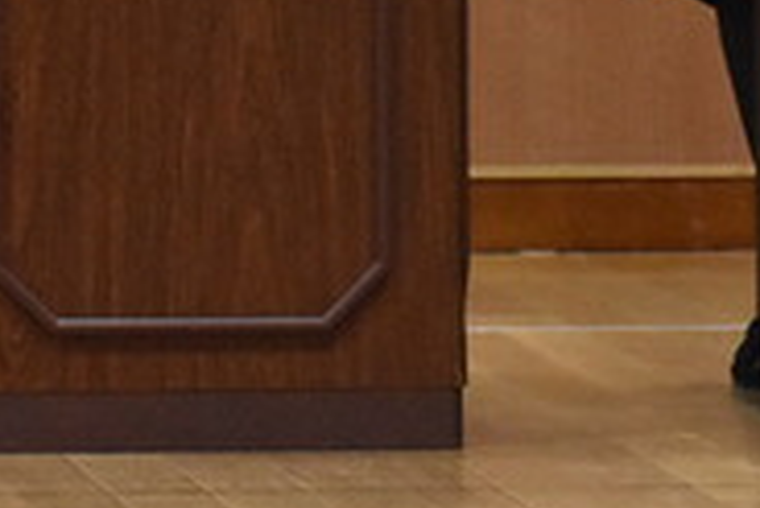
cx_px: 535
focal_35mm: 570
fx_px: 12042
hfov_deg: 3.6
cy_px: -797
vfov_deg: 2.4
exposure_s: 1/320
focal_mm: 70
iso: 4000
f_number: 4.5
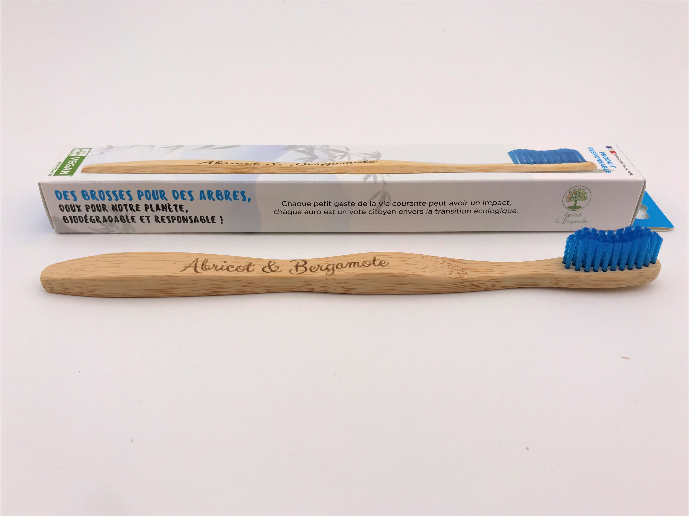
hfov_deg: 63.4
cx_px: 344
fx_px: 557
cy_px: 258
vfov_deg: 49.7
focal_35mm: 28
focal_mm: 3.99
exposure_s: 1/541
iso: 20
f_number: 1.8
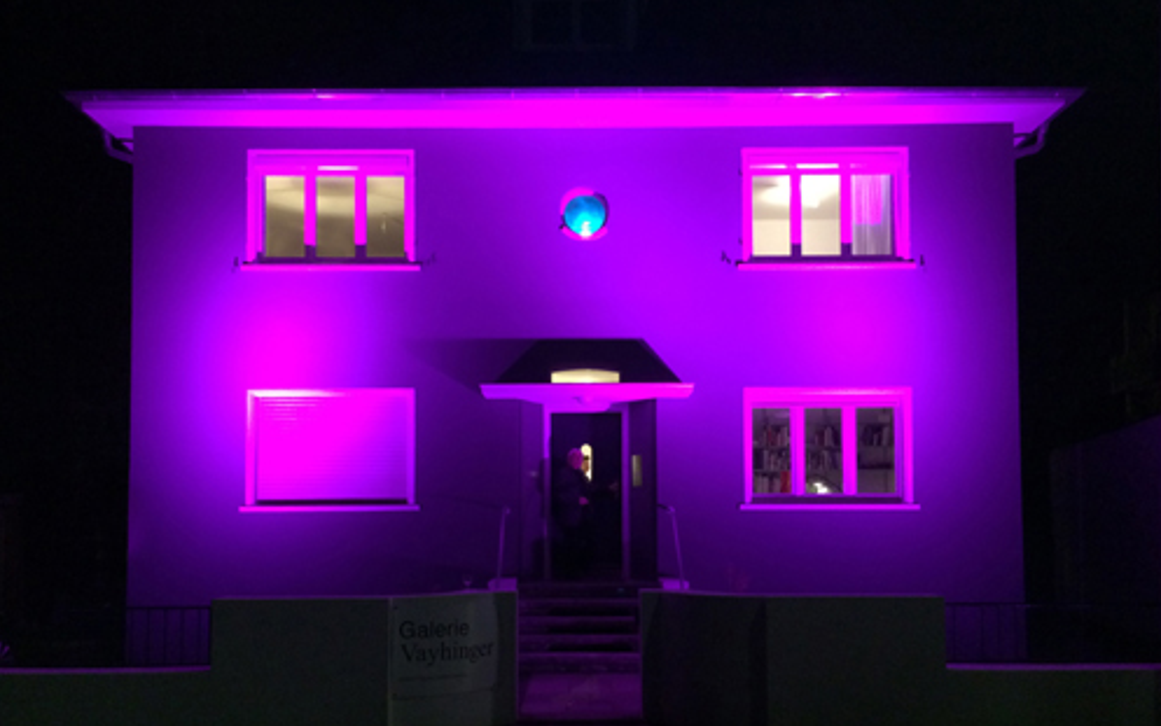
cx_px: 579
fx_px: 1013
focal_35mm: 32
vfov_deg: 39.4
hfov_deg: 59.6
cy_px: 412
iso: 320
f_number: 2.2
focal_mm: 4.12
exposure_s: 1/15
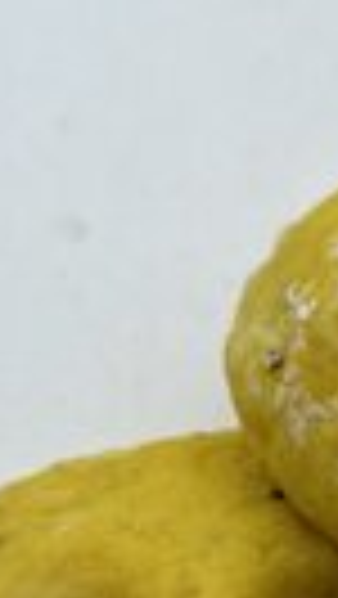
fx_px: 1384
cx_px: 419
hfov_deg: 13.5
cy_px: 661
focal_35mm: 87
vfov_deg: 23.0
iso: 80
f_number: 1.78
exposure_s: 1/690
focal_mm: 6.86
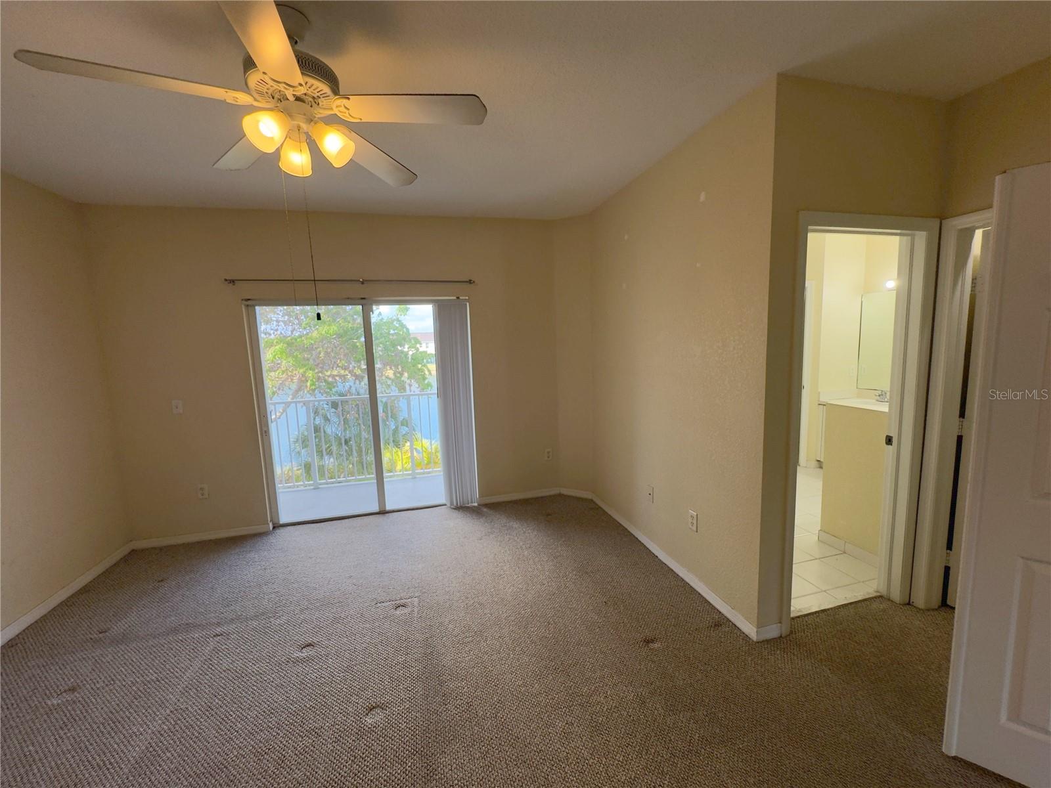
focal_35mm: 14
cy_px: 394
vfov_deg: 85.7
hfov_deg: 102.1
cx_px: 526
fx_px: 425
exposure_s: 1/120
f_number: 2.2
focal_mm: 2.22
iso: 80
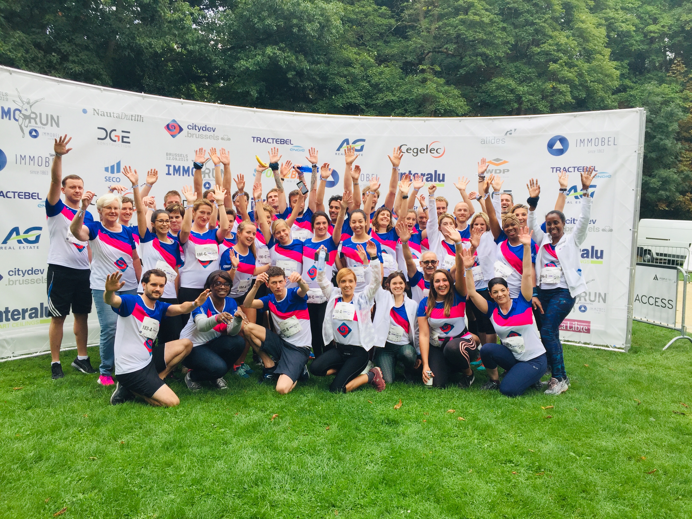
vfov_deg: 48.2
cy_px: 260
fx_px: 580
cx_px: 346
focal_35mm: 29
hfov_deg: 61.7
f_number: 2.2
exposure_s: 1/278
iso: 32
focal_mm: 4.15
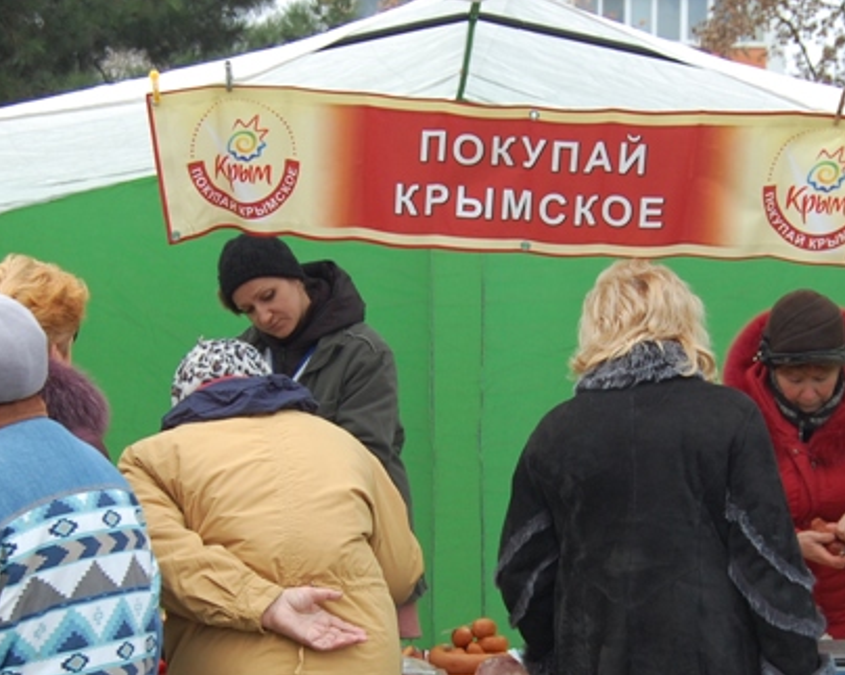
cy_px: 527
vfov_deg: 16.3
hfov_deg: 20.4
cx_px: 481
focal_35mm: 94
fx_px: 2350
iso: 280
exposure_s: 1/125
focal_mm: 30
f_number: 5.6
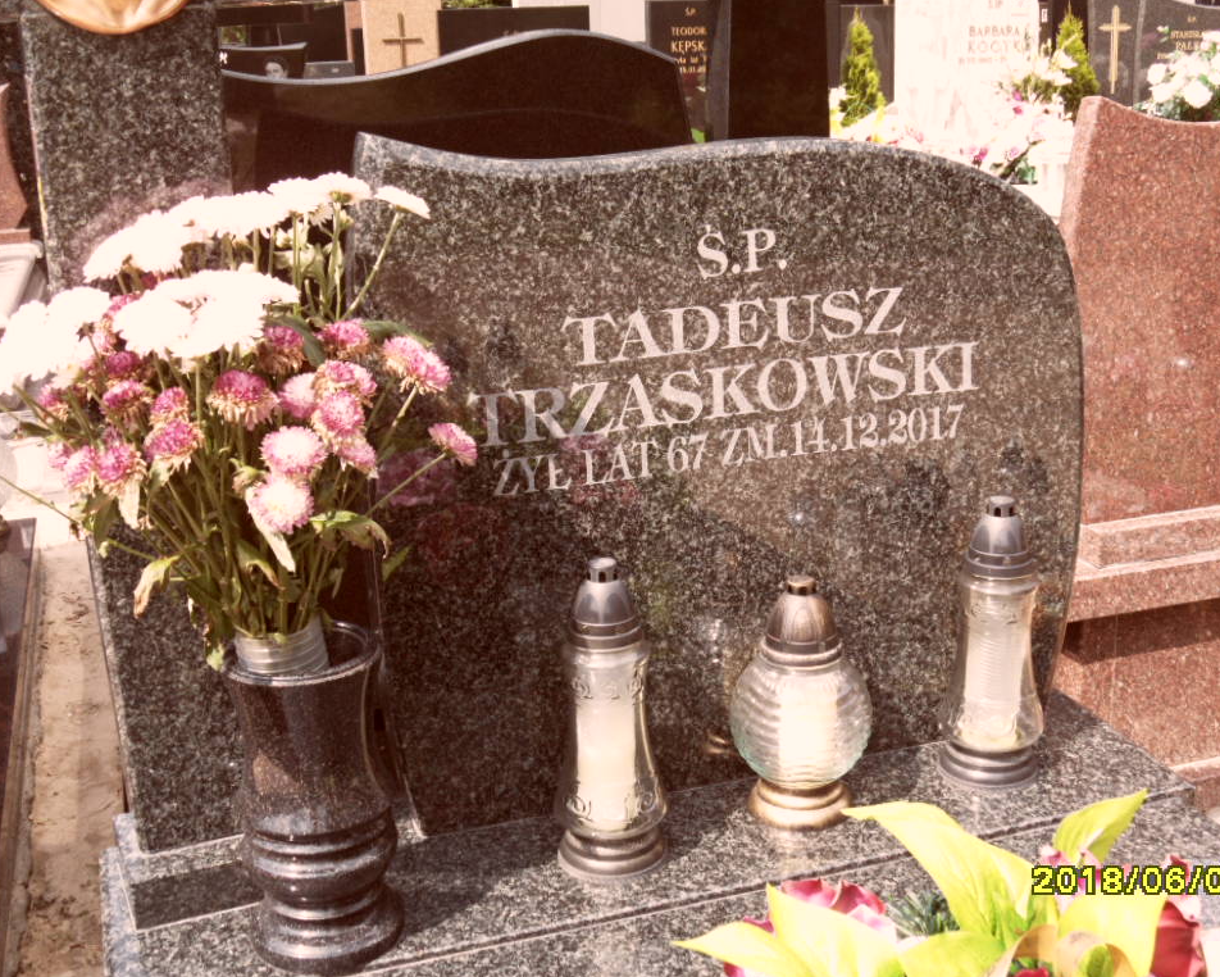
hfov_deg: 43.8
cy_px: 490
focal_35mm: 42
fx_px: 1517
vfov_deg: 35.7
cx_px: 642
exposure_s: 1/250
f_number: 3.6
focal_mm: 6.5
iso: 80
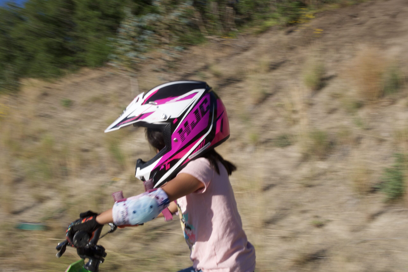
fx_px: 533
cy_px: 136
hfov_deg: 41.9
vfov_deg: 28.7
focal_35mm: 47
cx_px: 204
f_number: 20
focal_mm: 31
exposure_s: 1/60
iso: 200
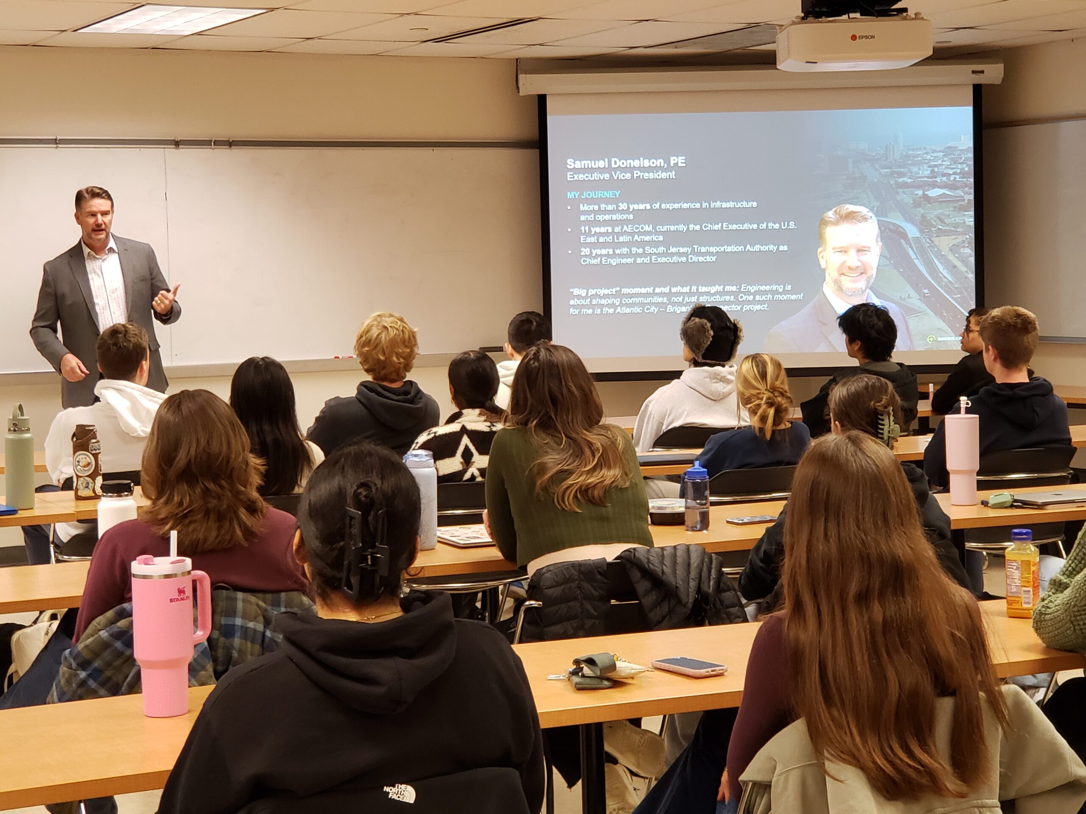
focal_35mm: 52
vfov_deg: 28.0
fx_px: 1631
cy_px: 407
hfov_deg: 36.8
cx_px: 543
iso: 200
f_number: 2.4
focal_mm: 6
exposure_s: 1/30
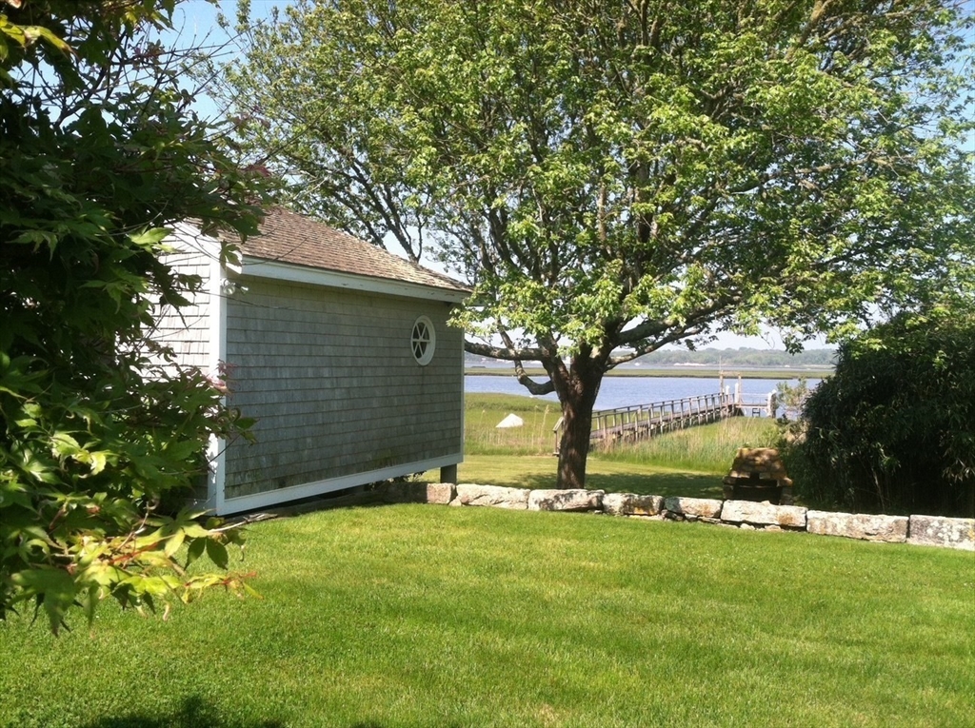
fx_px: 984
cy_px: 364
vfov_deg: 40.6
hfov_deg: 52.7
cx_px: 488
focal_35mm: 35
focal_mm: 3.85
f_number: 2.8
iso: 80
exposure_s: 1/621
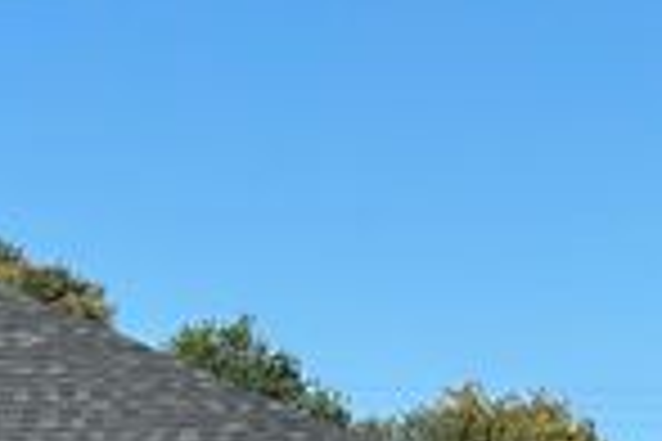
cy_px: 763
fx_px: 5001
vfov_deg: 5.0
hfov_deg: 7.4
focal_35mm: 272
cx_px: -356
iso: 32
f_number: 2.8
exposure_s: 1/275
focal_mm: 9
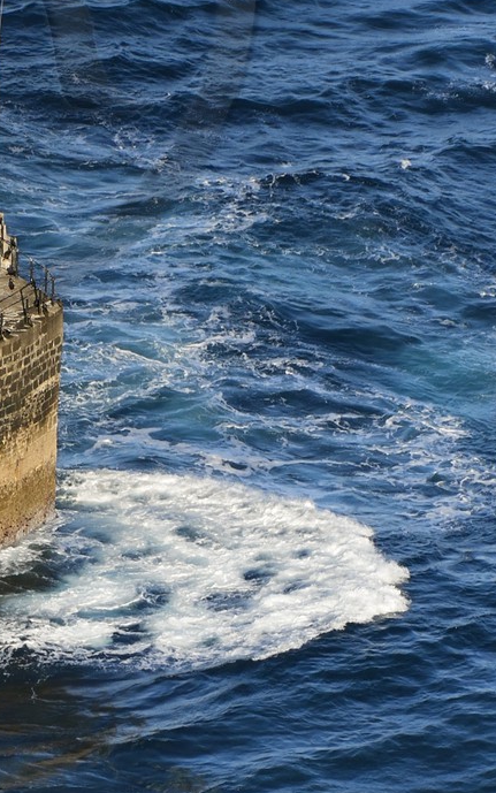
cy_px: -30
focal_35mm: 473
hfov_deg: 2.8
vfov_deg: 4.4
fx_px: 10224
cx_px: -99
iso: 800
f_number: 10
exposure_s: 1/1250
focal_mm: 200
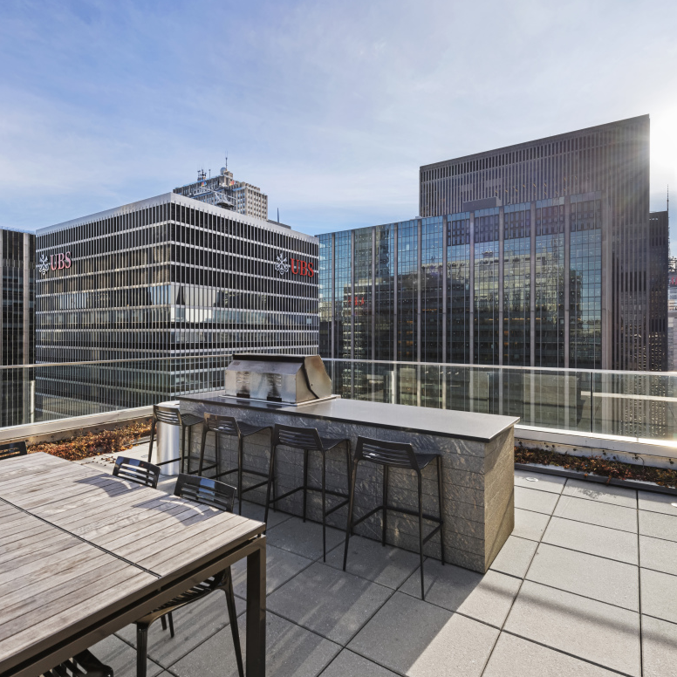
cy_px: 342
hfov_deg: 74.7
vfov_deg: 74.8
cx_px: 313
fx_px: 443
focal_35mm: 20
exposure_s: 1/400
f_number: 9
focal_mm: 15
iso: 320
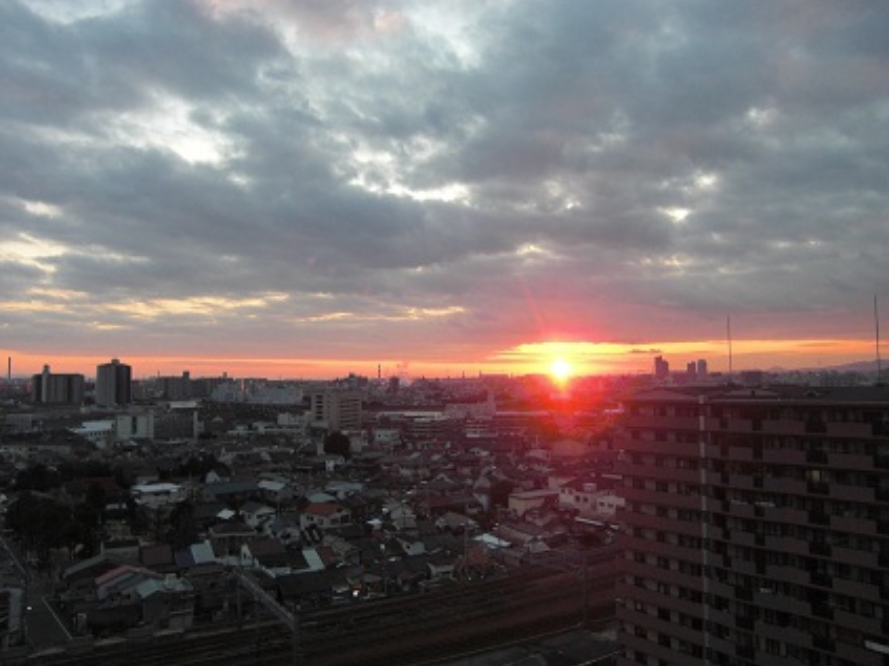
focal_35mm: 29
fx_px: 745
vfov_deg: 48.2
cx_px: 439
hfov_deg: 61.7
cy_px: 333
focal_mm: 4.9
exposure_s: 1/125
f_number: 2.6
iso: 100
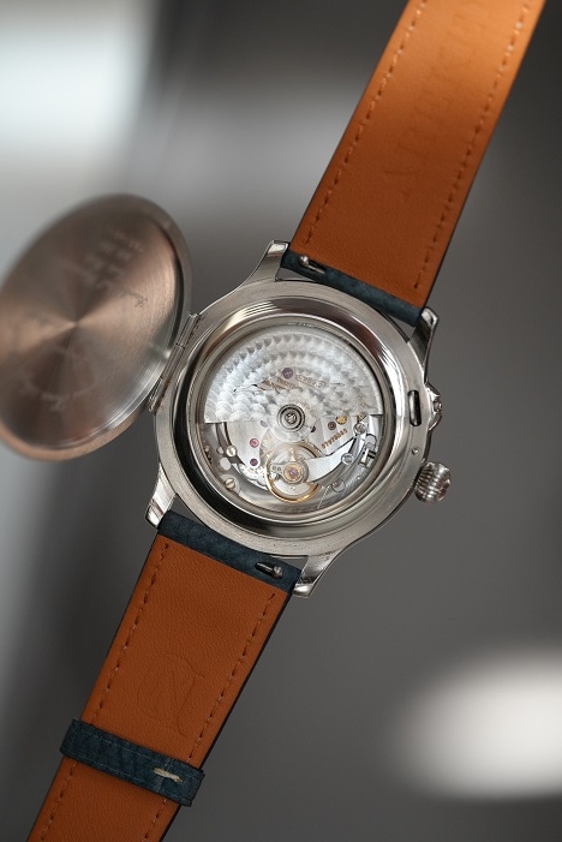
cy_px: 421
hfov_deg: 13.1
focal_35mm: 105
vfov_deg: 19.4
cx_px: 281
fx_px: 2456
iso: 2500
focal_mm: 105
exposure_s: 1/250
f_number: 2.8
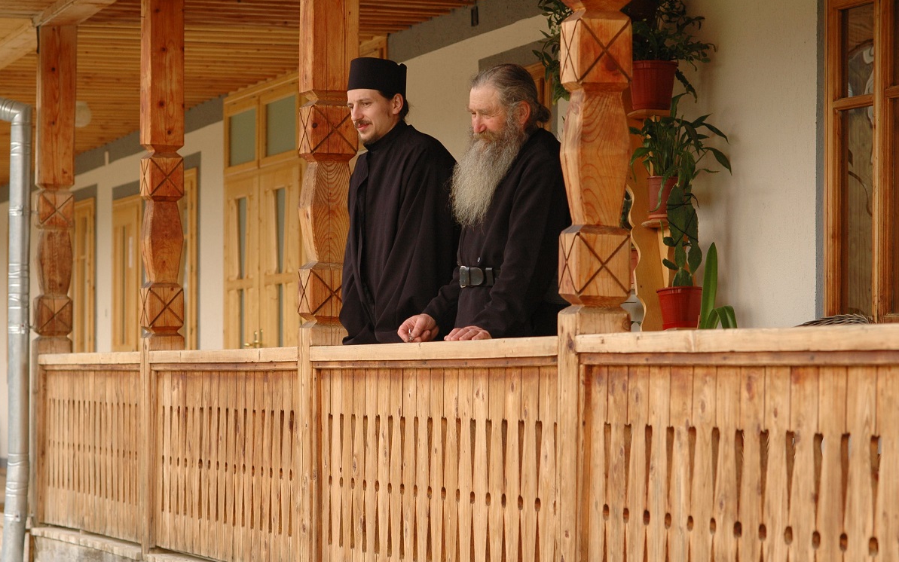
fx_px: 3198
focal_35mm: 131
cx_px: 451
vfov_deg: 10.0
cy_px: 296
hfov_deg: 16.0
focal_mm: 85
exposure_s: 1/90
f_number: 4.8
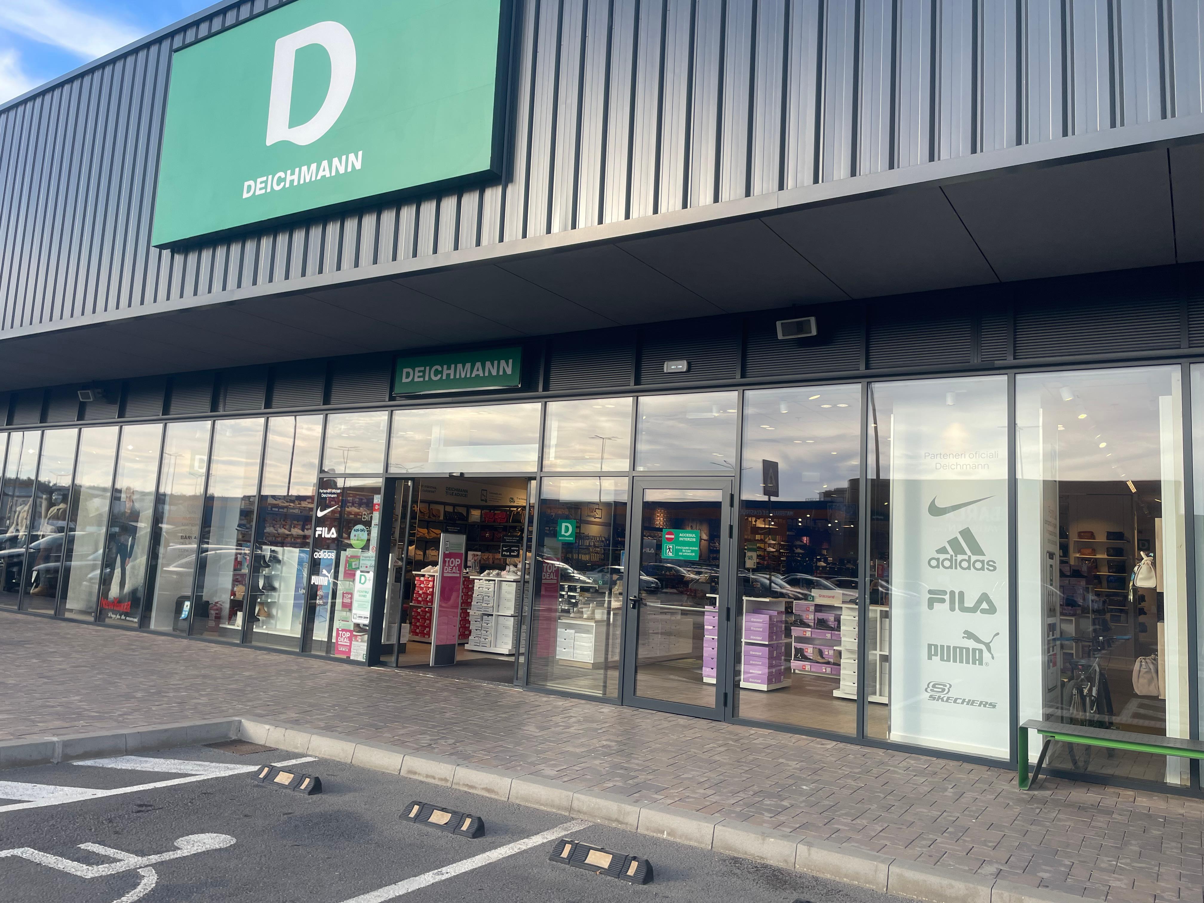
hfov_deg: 67.3
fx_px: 904
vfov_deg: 53.1
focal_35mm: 26
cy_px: 452
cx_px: 602
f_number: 1.6
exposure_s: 1/932
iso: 32
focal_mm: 4.2
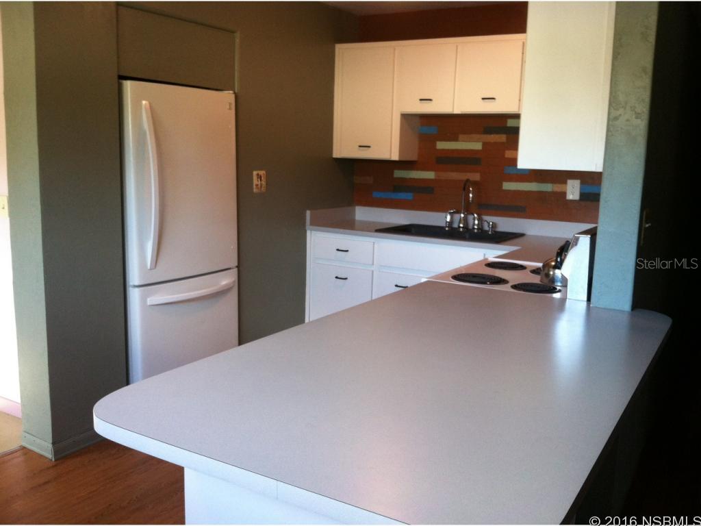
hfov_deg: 52.6
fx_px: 709
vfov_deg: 40.7
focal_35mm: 35
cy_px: 263
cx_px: 350
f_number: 2.8
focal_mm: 3.85
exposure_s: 1/15
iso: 125
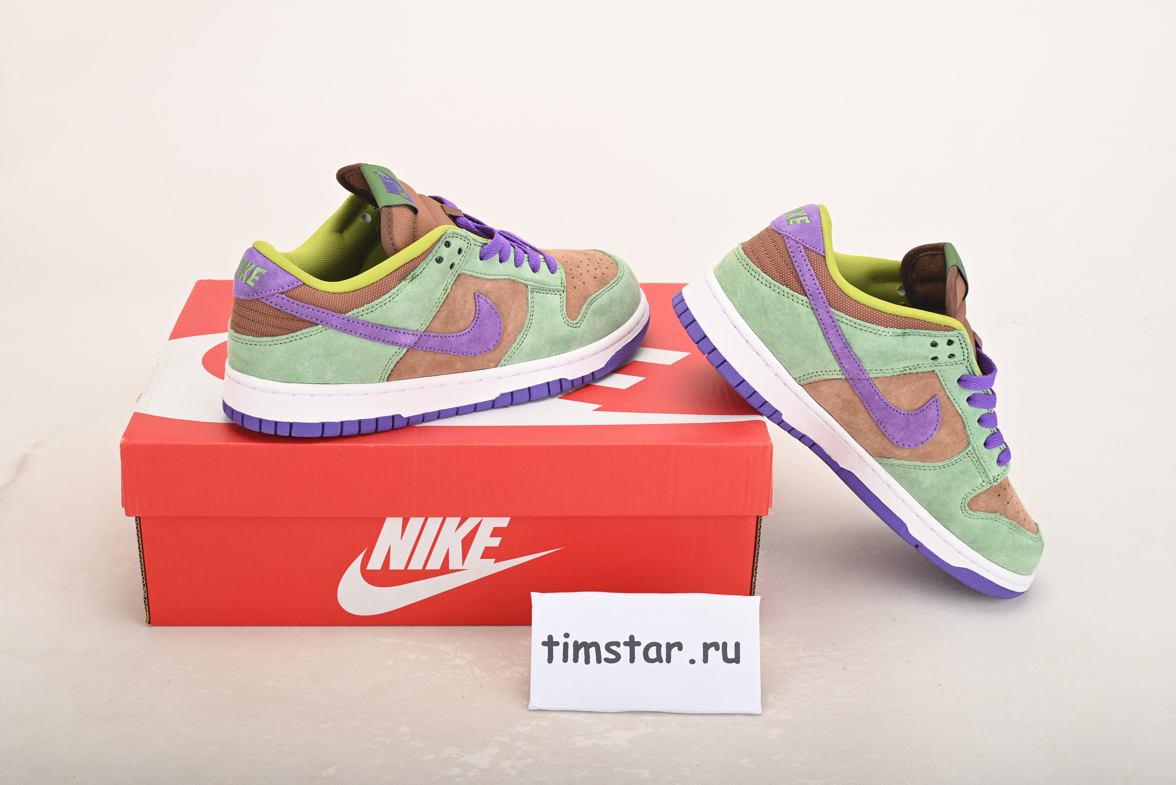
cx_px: 588
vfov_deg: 29.3
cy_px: 392
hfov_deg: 42.7
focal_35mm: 46
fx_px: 1503
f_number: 11
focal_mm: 46
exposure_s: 1/200
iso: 100
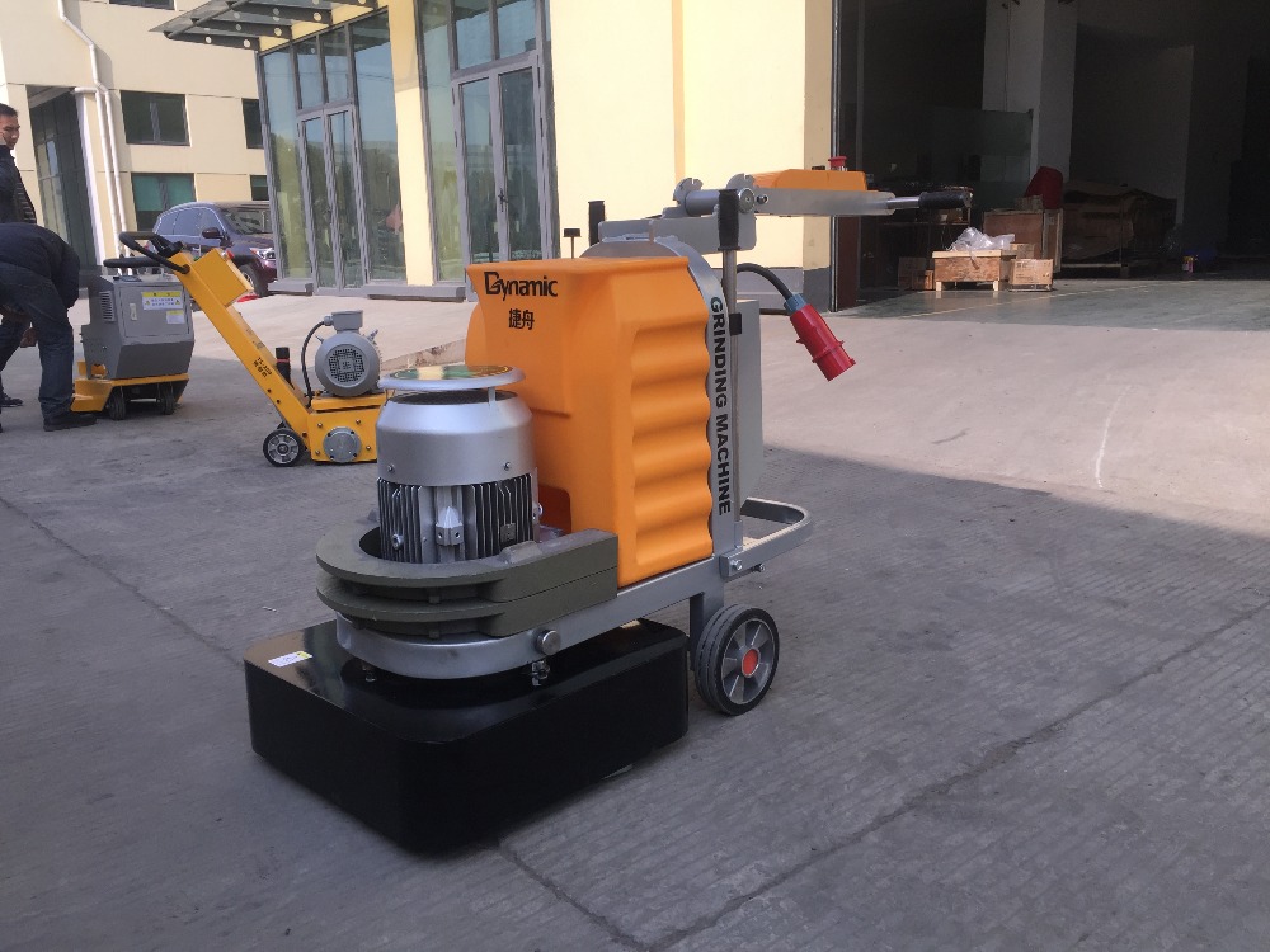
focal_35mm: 29
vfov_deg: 48.2
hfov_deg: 61.7
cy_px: 476
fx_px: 1064
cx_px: 635
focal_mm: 4.15
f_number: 2.2
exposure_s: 1/1364
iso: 32
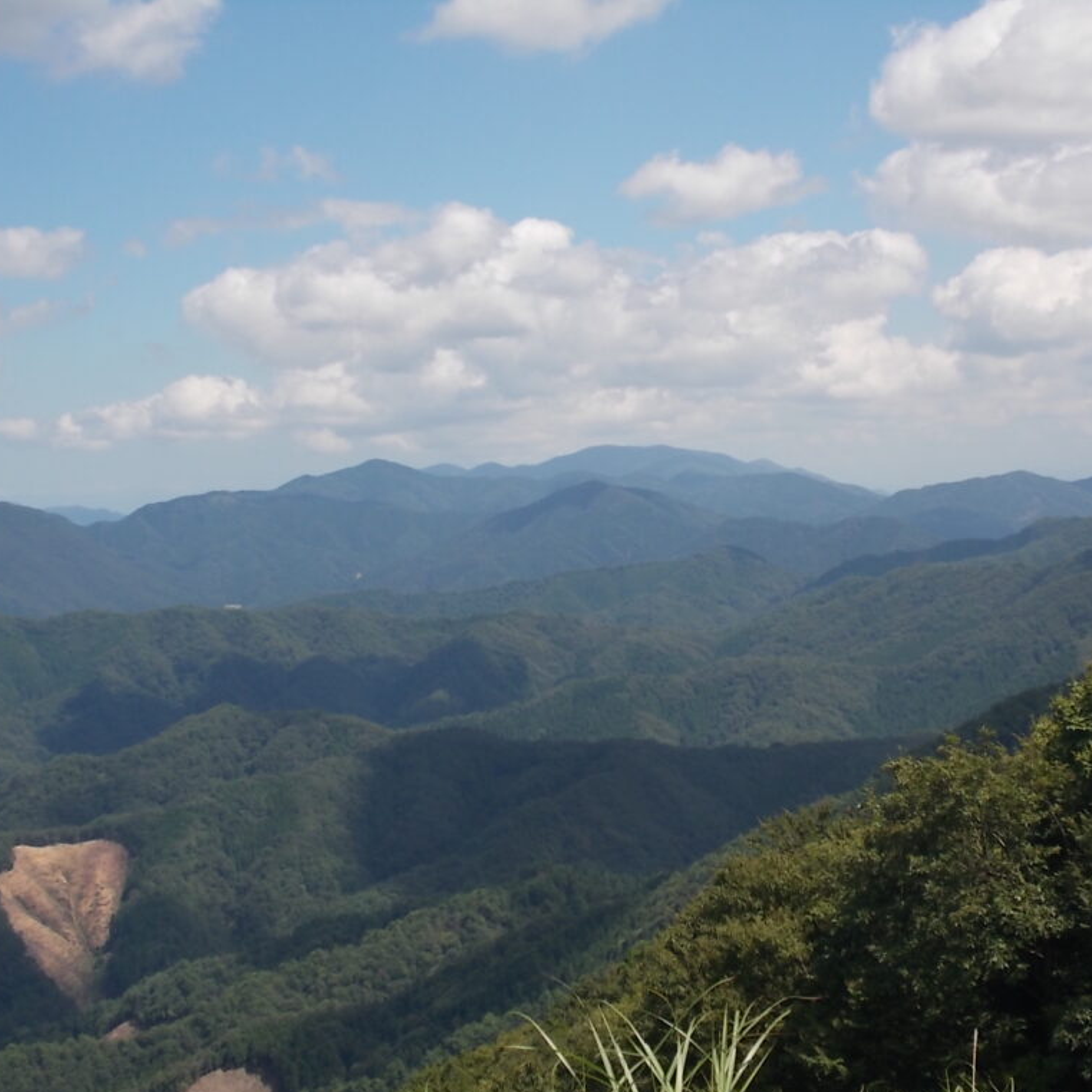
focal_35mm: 69
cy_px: 550
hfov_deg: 25.0
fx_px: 2463
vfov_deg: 25.0
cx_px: 646
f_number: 12.3
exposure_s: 1/80
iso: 80
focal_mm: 10.3
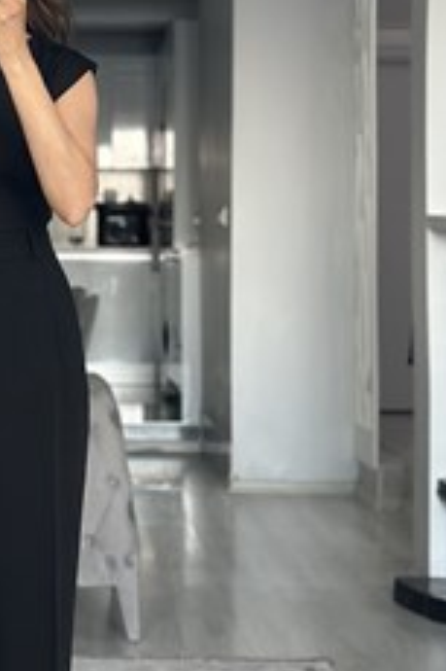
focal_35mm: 110
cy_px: 312
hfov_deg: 12.2
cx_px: -64
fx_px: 2047
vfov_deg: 18.6
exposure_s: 1/60
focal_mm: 6.86
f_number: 1.78
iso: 320
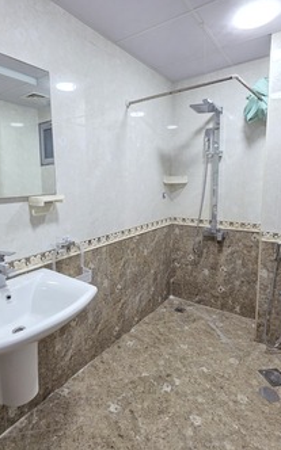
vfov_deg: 88.0
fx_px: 233
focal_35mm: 19
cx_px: 121
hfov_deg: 61.9
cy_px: 219
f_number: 1.9
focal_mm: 2.2
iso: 160
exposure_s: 1/100
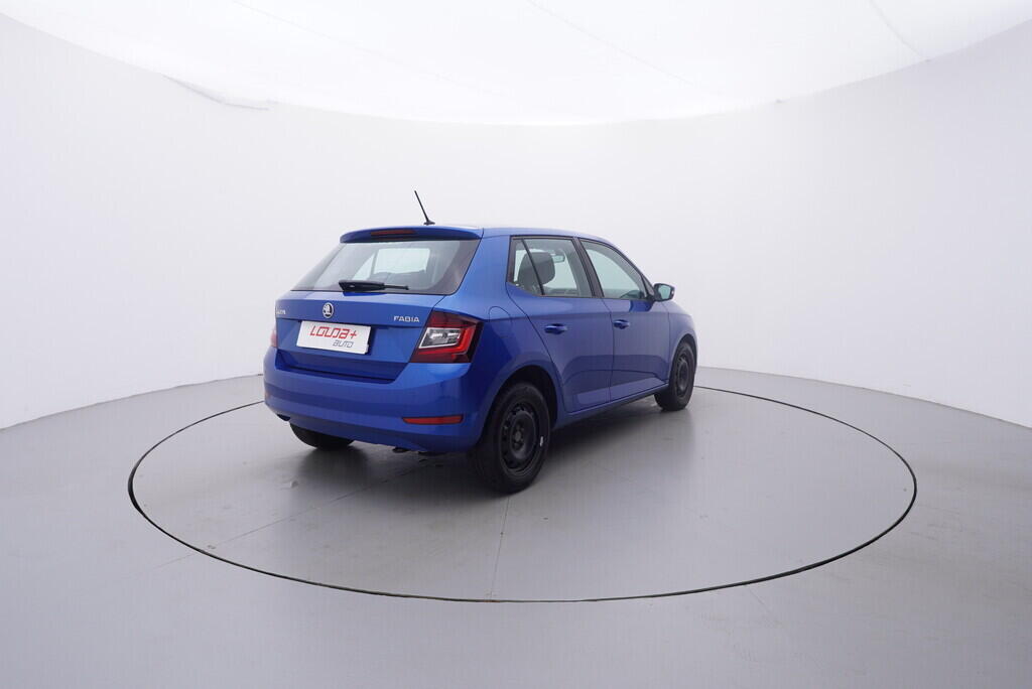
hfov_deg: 77.3
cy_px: 344
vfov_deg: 56.2
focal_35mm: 22
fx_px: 645
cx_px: 516
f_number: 5
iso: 200
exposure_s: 1/80
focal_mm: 15
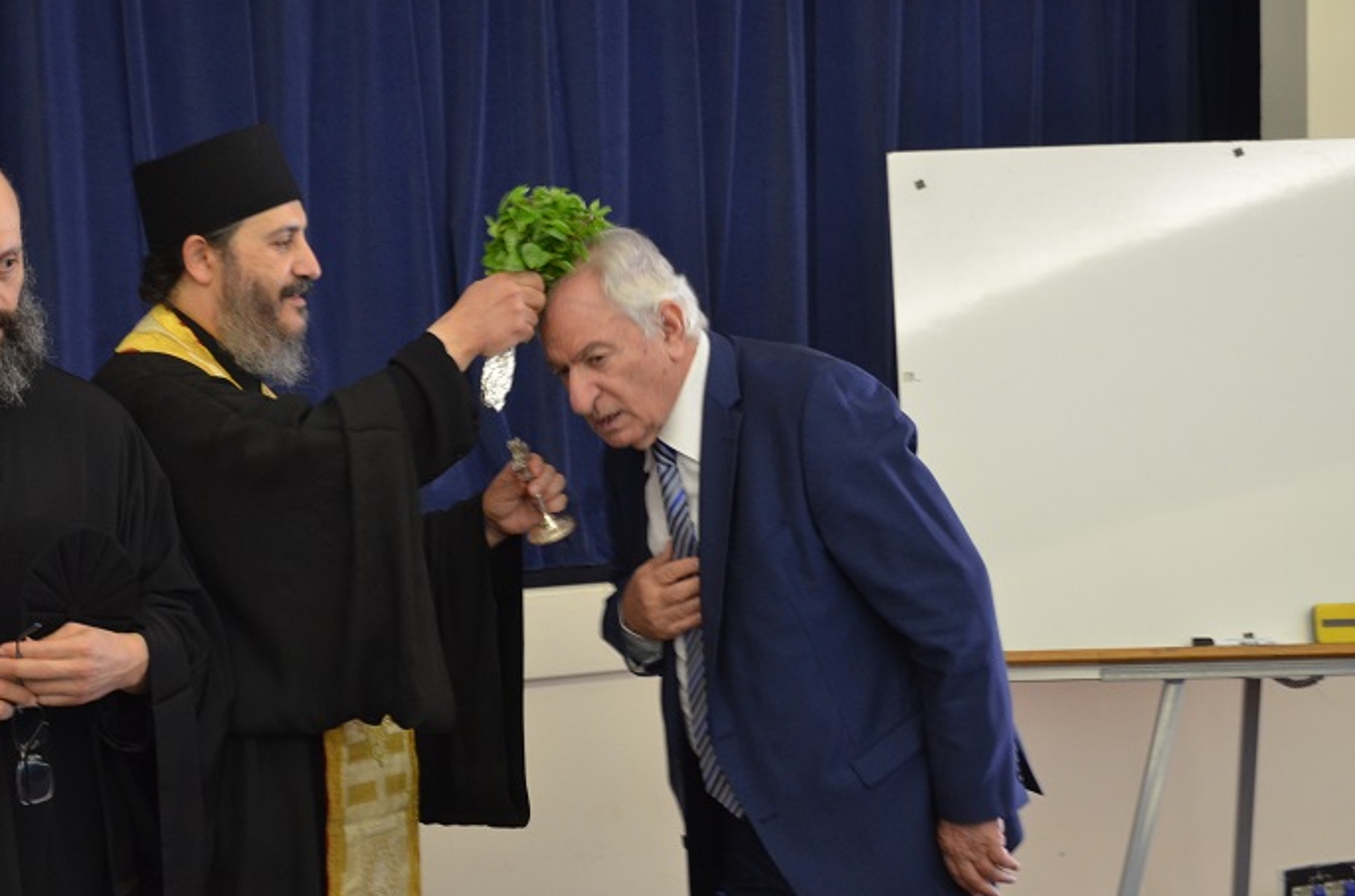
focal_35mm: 71
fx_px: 2666
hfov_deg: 28.5
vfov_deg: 19.1
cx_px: 566
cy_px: 508
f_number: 5
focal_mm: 36
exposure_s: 1/30
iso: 1000
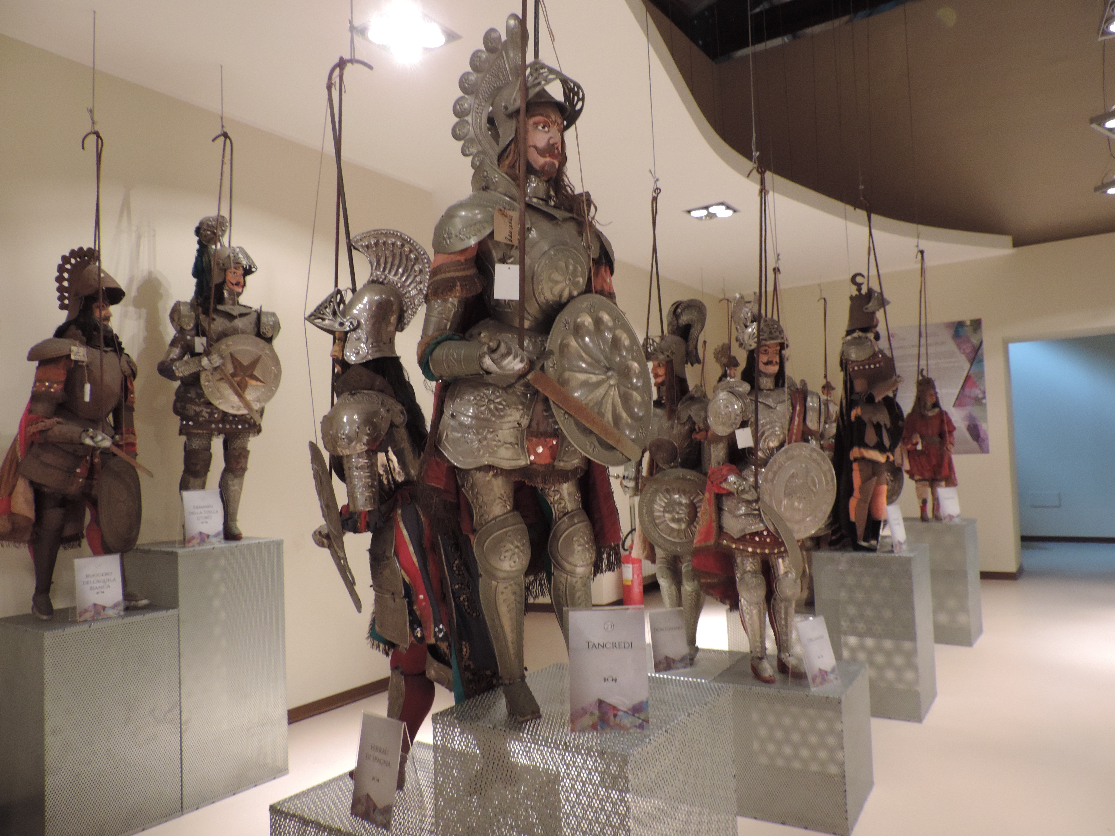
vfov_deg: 56.8
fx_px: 773
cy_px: 418
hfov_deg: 71.6
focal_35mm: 24
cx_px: 558
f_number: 3
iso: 400
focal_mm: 4.3
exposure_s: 1/15
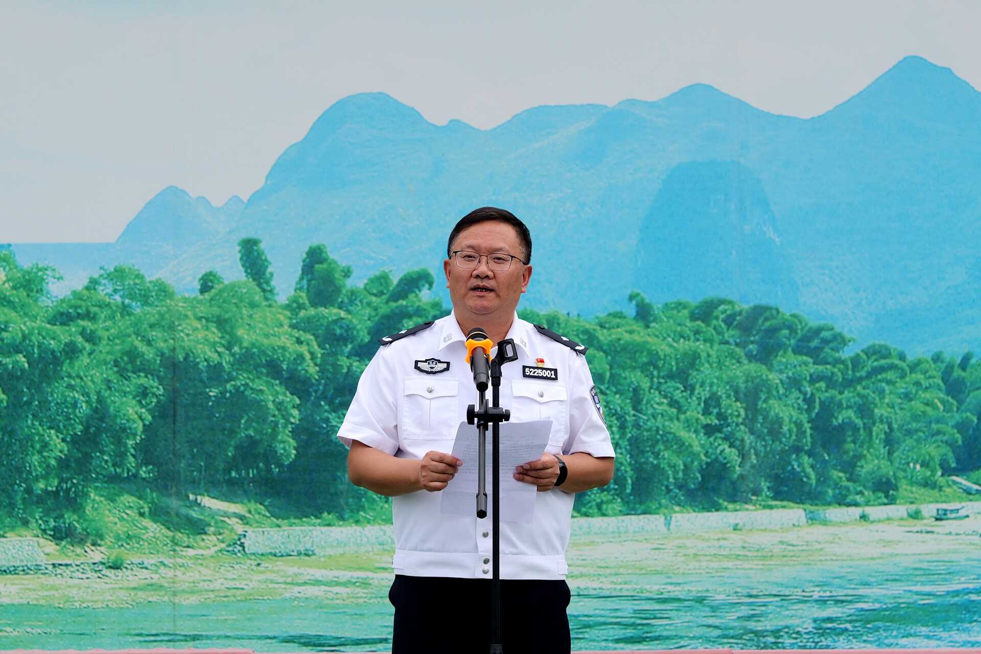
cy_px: 327
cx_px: 490
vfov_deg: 19.5
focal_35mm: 70
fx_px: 1907
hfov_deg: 28.8
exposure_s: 1/800
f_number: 6.3
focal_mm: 70
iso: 320
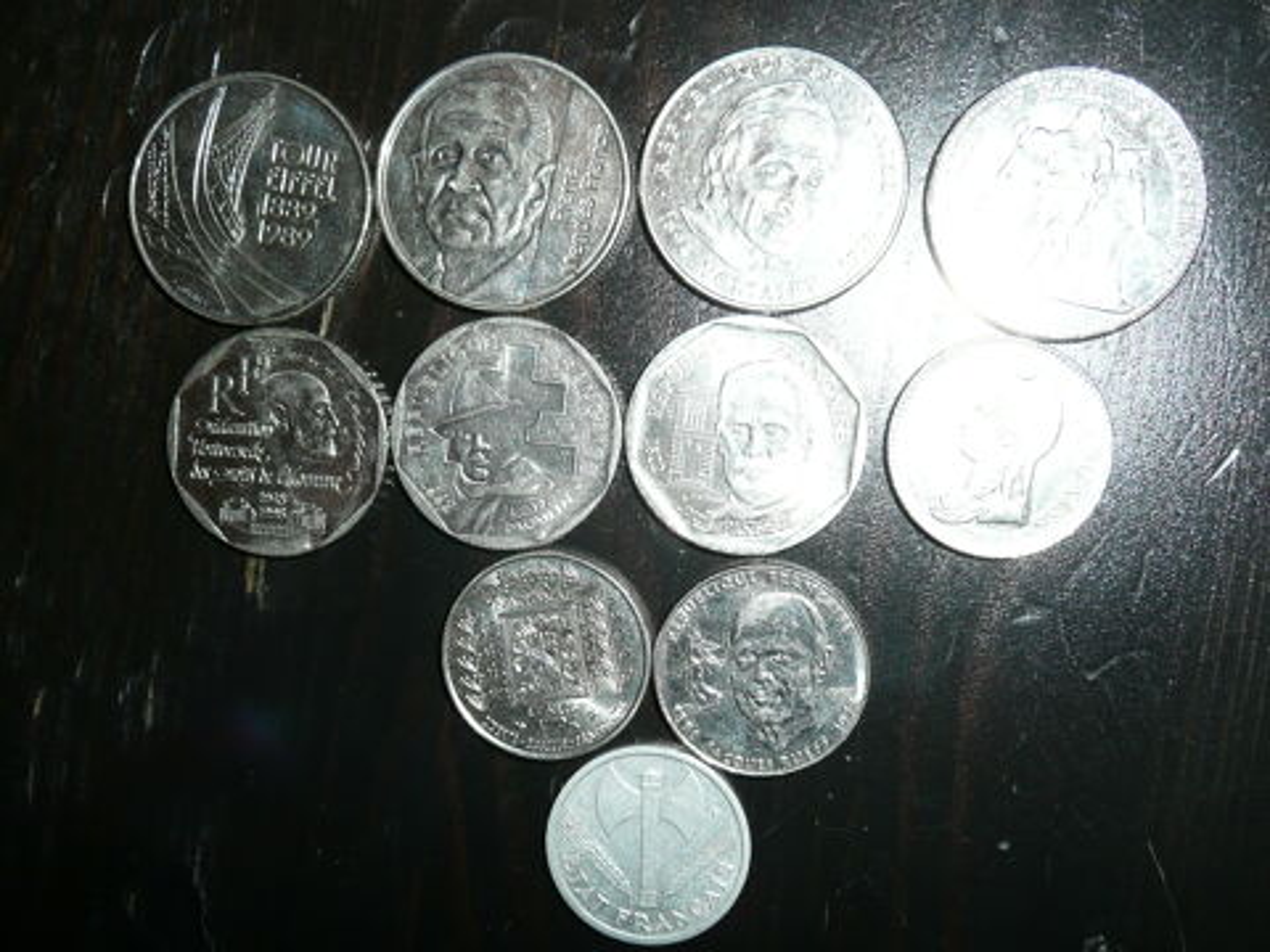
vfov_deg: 39.7
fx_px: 1321
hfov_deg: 51.4
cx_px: 635
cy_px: 476
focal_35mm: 36
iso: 100
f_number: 3.4
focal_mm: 4.9
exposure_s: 1/30
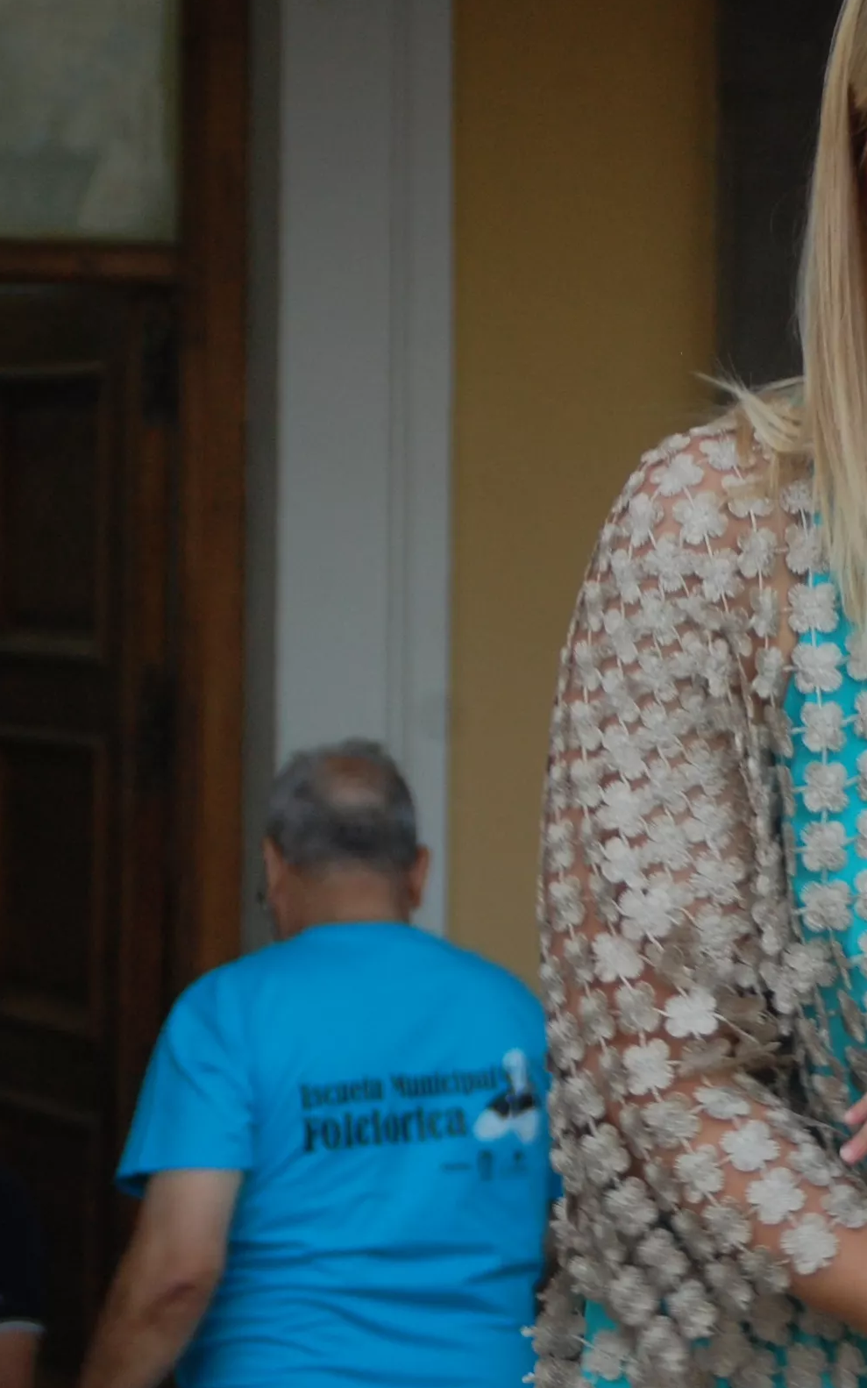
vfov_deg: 11.6
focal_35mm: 180
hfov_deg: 7.2
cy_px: 523
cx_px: 938
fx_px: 6807
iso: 500
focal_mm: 62
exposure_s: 1/125
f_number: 5.3
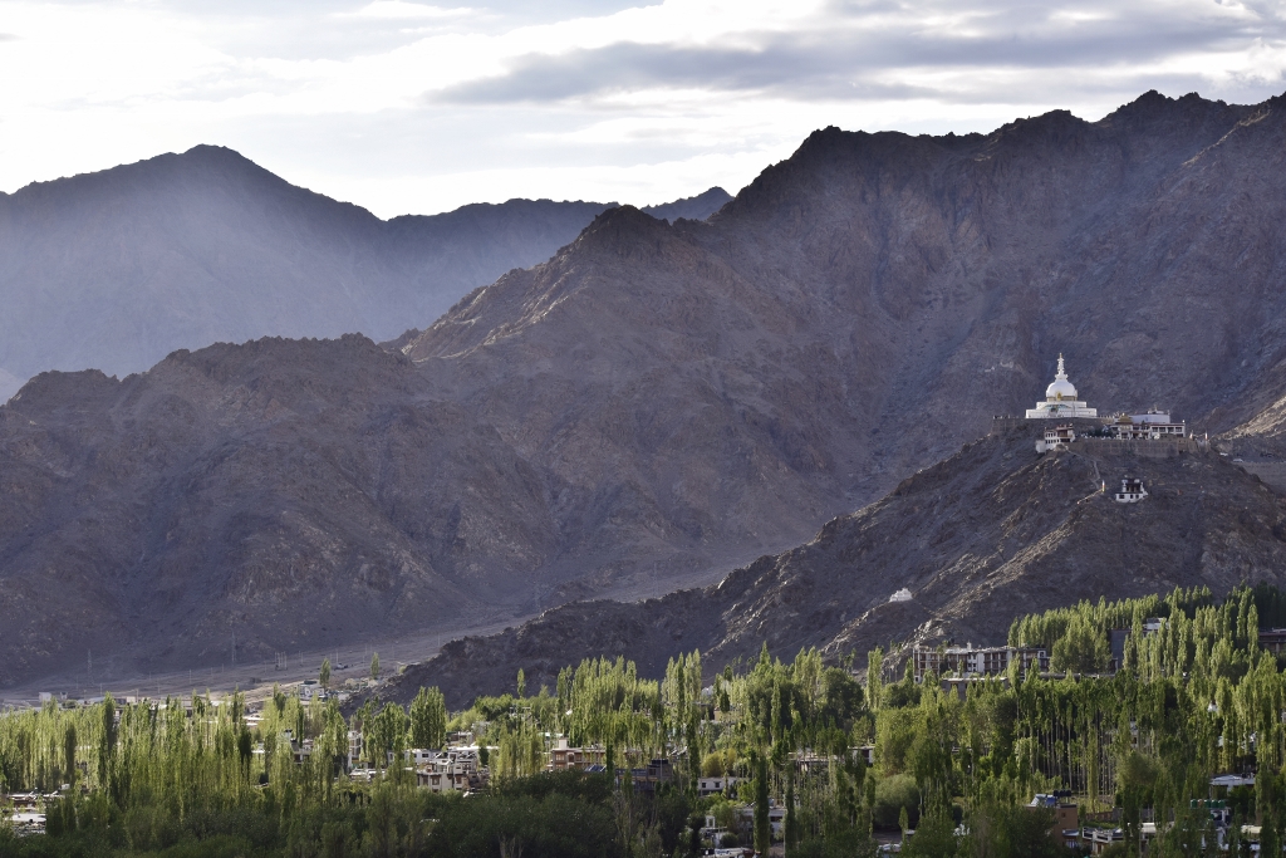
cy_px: 429
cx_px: 643
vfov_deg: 16.6
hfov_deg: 24.6
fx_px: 2947
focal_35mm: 82
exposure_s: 1/250
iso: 100
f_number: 8
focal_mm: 55
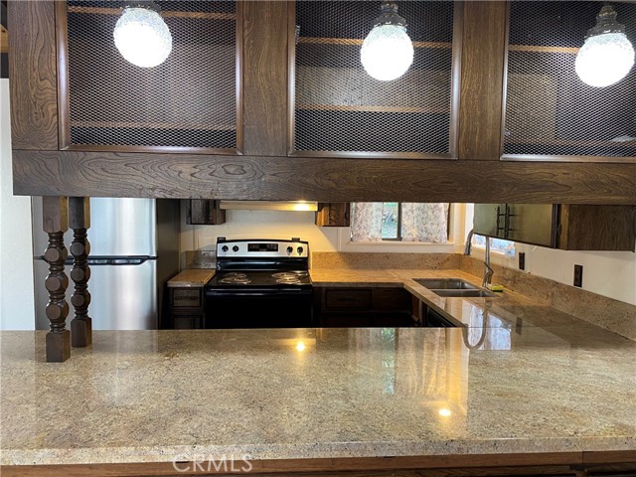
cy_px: 238
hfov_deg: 67.3
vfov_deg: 53.1
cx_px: 318
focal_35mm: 26
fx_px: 478
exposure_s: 1/60
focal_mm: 4.25
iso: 160
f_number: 1.8
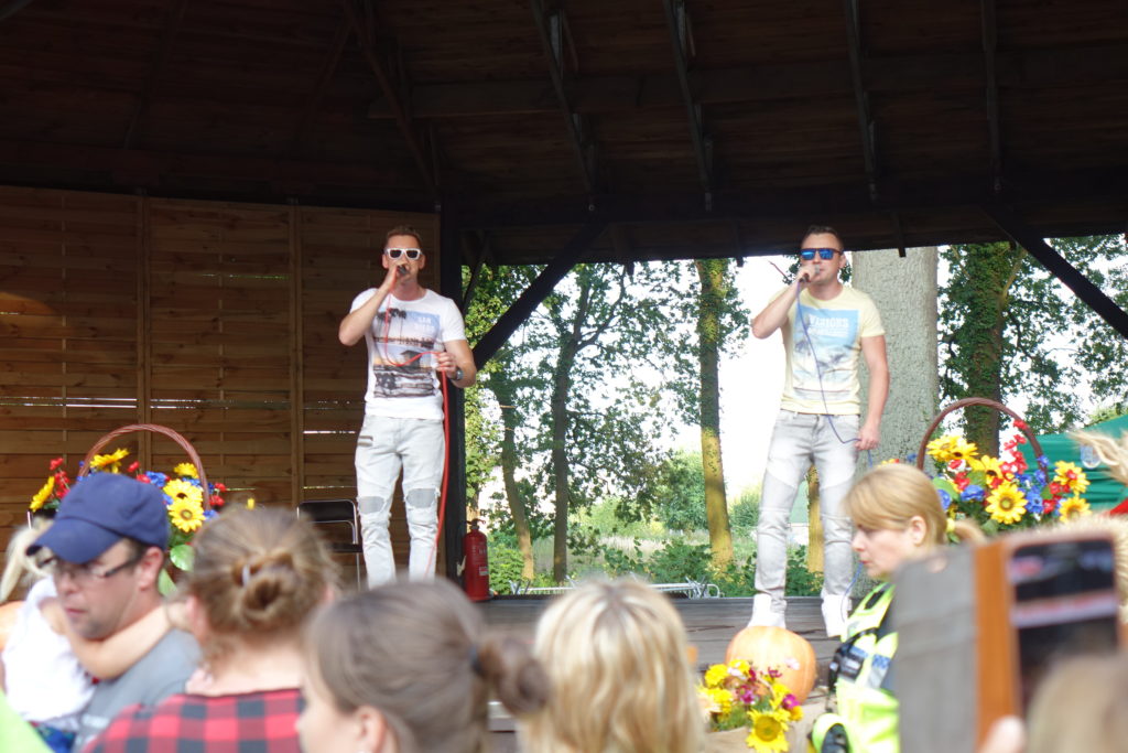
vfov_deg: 18.2
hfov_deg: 27.0
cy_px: 376
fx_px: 2350
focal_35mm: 75
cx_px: 564
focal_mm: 27.57
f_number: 2.8
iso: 125
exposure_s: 1/100
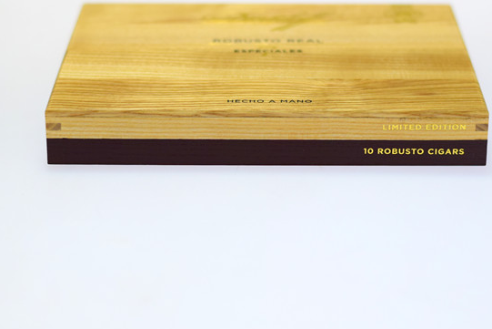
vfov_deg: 13.2
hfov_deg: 19.6
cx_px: 266
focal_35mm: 104
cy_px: 111
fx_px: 1422
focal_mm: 50
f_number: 2.5
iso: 400
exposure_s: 1/500
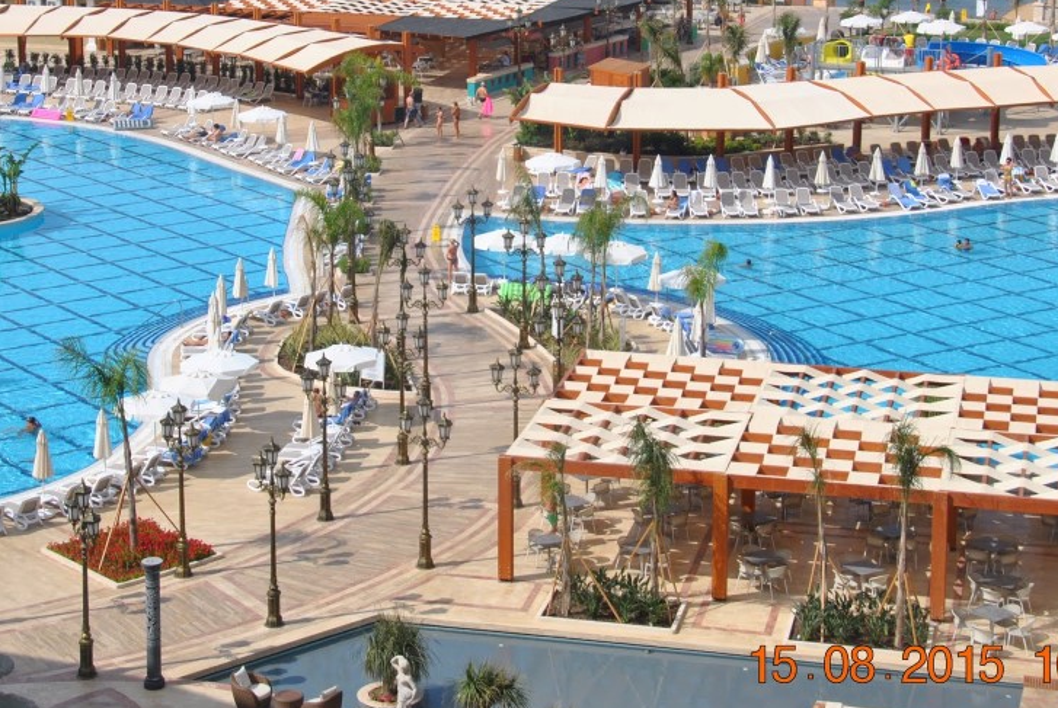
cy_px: 190
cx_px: 484
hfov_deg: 24.5
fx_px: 2436
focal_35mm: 83
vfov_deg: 16.5
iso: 100
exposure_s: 1/320
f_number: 9
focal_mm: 35
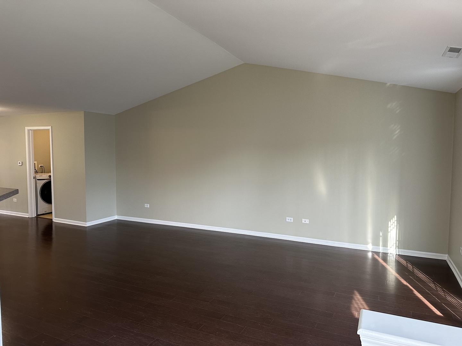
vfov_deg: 56.8
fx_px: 320
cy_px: 173
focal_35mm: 24
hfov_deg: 71.6
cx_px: 231
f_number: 1.78
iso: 200
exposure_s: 1/120
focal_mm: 6.86
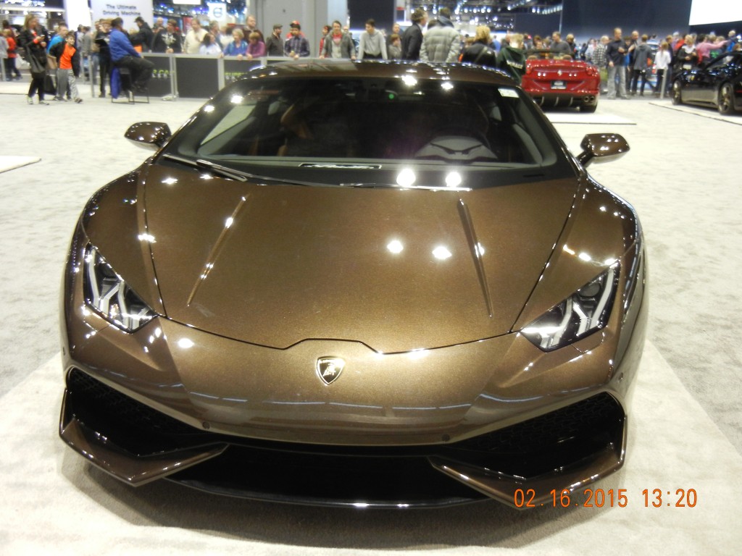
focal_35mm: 34
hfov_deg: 54.0
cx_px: 371
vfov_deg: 41.8
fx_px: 729
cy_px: 278
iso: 400
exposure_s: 1/30.3
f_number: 3.6
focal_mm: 6.2
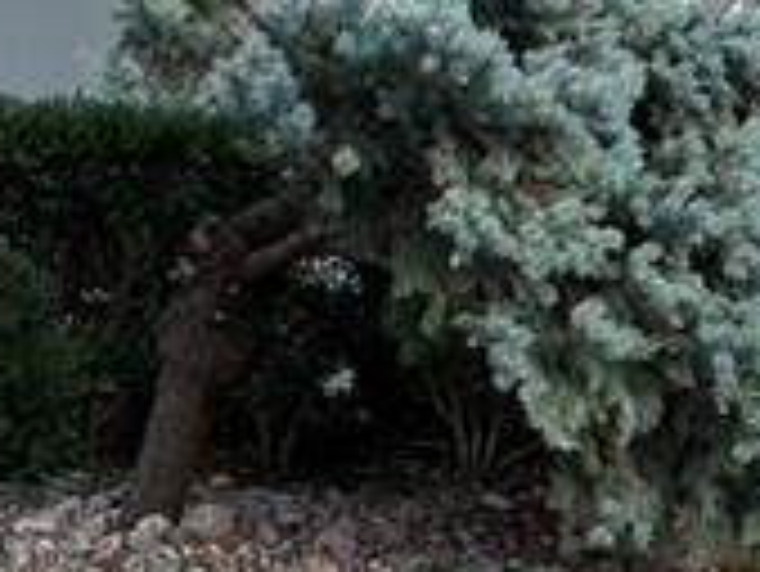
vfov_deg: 10.0
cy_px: -180
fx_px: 3186
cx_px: 0
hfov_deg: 13.4
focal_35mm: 145
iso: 50
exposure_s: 1/124
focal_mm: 6.76
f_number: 1.78
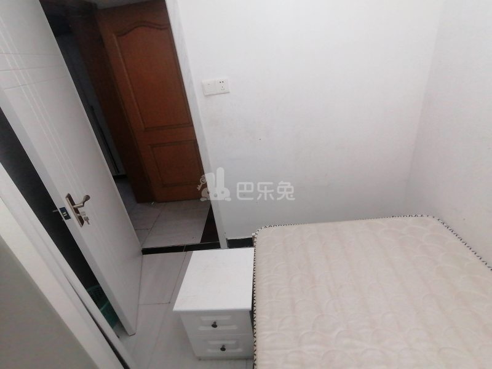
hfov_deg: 91.0
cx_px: 246
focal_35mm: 17
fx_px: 242
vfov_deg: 74.7
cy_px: 184
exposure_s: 1/33.3
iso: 200
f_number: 2.4
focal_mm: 2.84
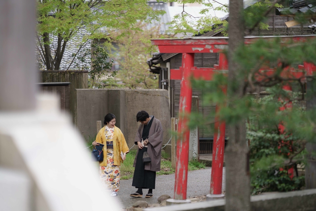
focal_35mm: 135
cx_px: 158
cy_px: 106
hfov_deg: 15.2
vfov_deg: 10.2
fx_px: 1185
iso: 400
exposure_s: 1/4000
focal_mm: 135
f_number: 1.8
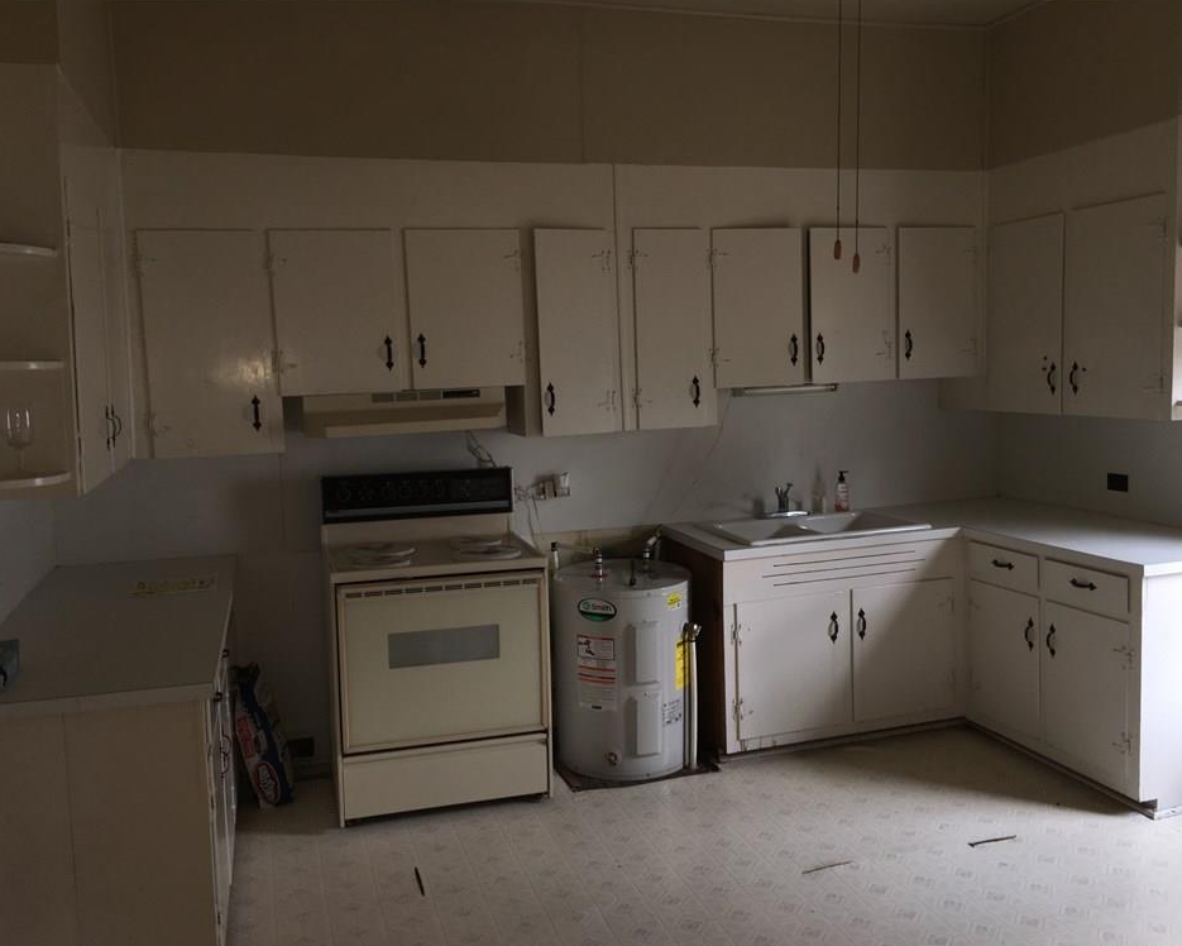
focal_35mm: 31
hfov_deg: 57.2
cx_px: 602
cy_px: 479
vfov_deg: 47.1
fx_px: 1084
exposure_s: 1/34
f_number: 2.2
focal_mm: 4.15
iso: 25
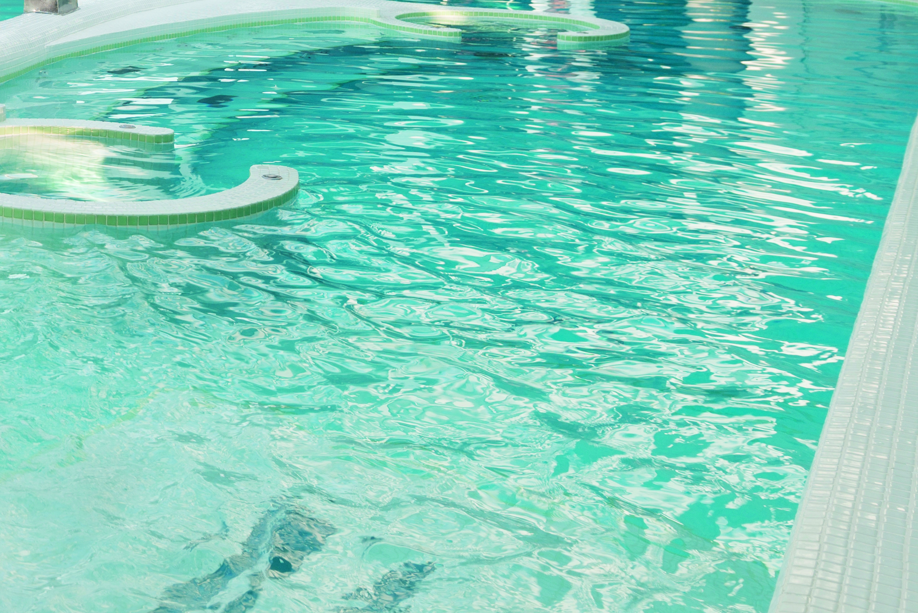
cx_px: -212
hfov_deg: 31.3
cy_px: -96
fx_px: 1326
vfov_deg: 24.0
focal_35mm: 52
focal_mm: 15
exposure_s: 1/160
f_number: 5.6
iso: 100
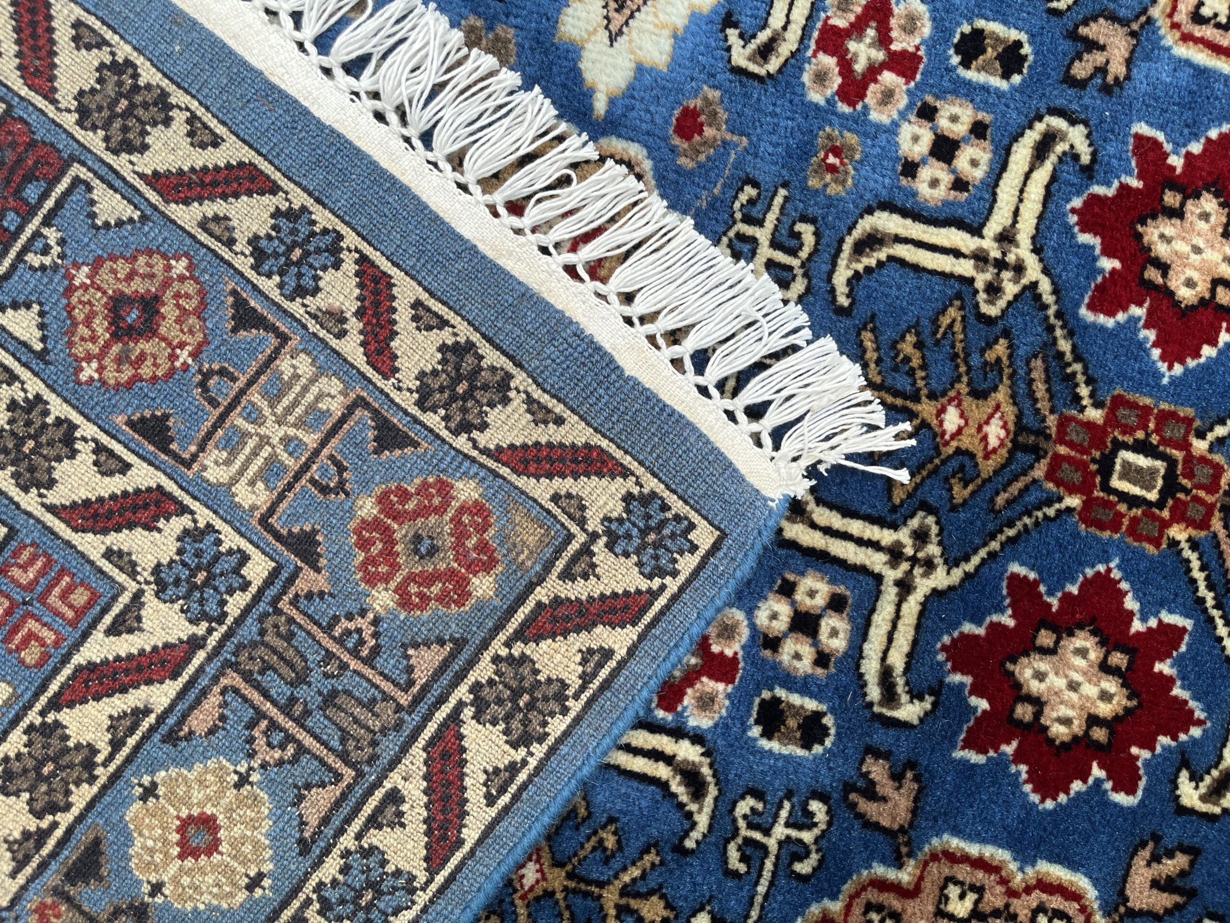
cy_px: 462
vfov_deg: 53.1
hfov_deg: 67.3
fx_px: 924
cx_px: 615
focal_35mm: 26
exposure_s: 1/121
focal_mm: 5.1
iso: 100
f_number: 1.6
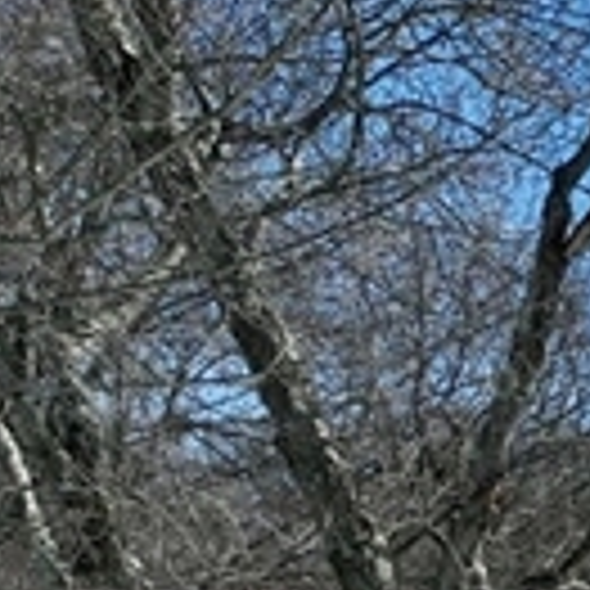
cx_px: 2072
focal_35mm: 166
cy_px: 1232
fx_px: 3201
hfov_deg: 8.1
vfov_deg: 9.7
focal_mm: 12.29
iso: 120
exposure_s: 1/5000
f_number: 2.8
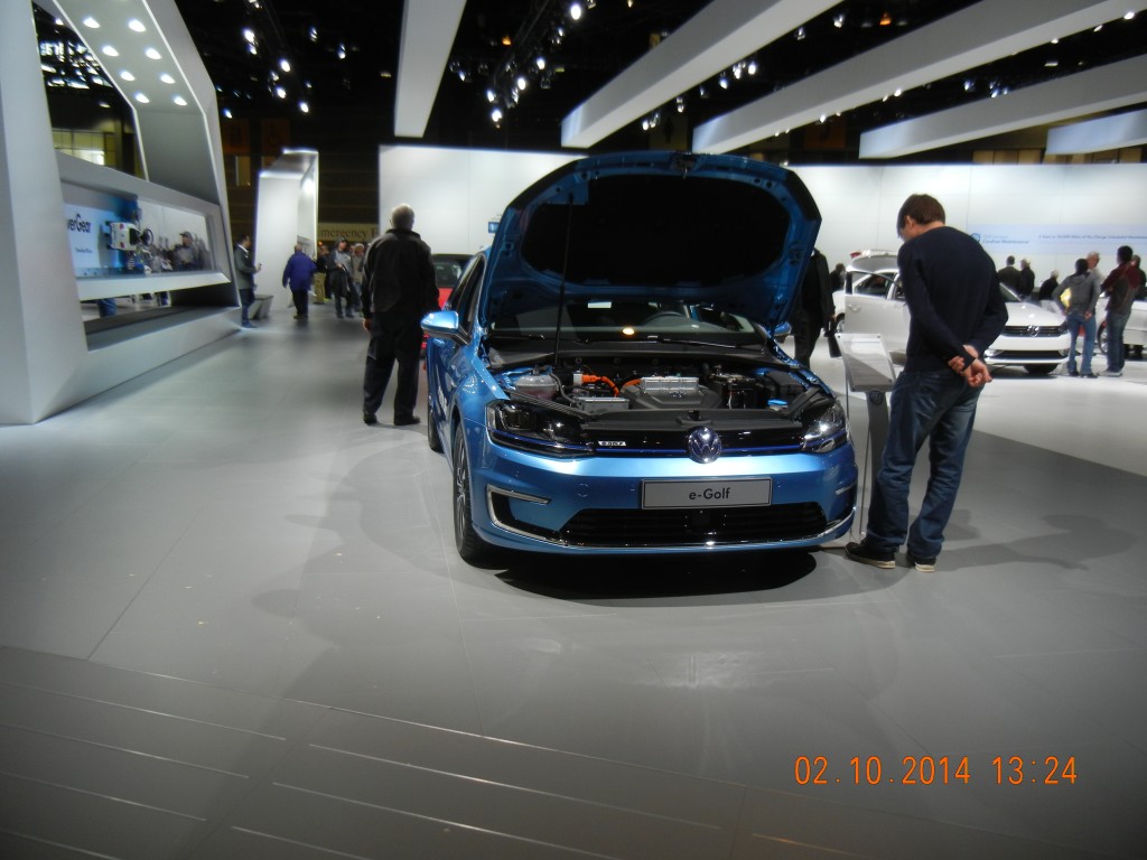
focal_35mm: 30
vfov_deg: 46.8
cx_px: 574
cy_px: 430
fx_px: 994
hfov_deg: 60.0
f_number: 3.5
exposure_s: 1/106
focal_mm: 5.4
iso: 175
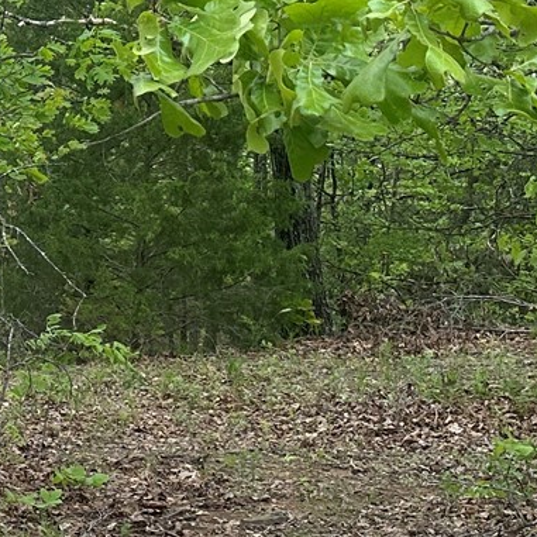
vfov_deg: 16.3
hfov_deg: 14.2
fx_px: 1878
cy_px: 311
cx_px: -467
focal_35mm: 107
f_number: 1.78
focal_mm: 6.86
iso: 80
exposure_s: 1/594
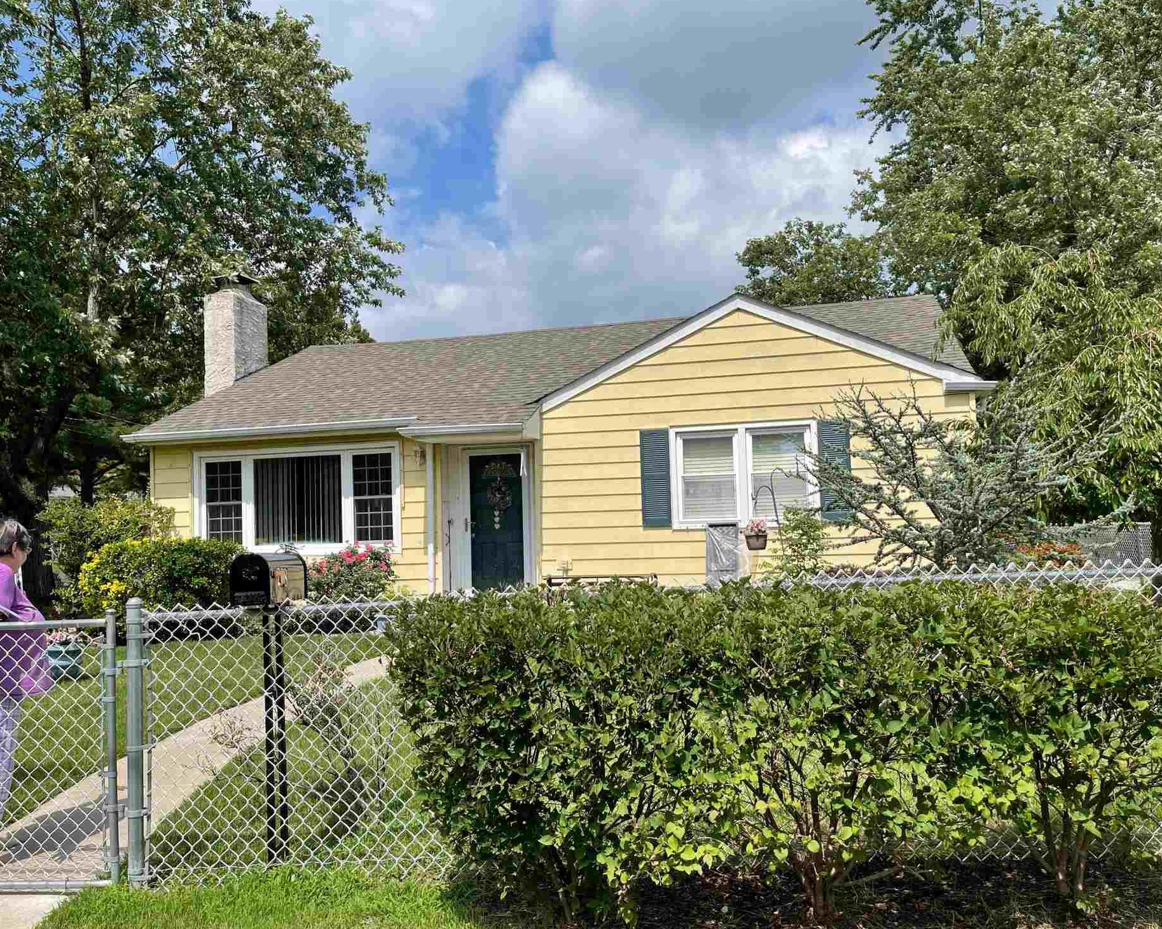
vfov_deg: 51.5
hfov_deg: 62.1
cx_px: 629
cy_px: 477
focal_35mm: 28
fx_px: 963
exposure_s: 1/4902
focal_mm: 5.1
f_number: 1.6
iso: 32
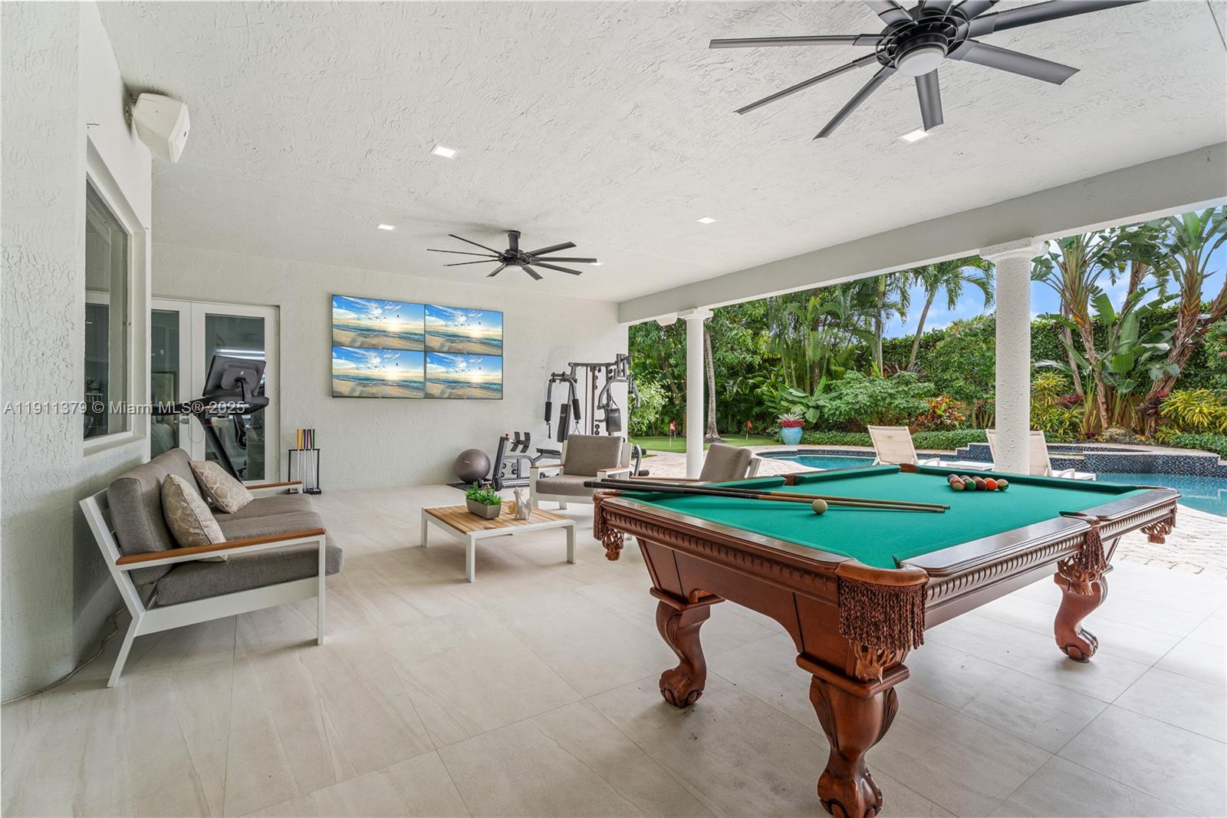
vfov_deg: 73.7
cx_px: 614
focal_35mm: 16
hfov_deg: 96.7
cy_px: 409
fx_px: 545
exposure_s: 1/50
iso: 400
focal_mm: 16
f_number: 8
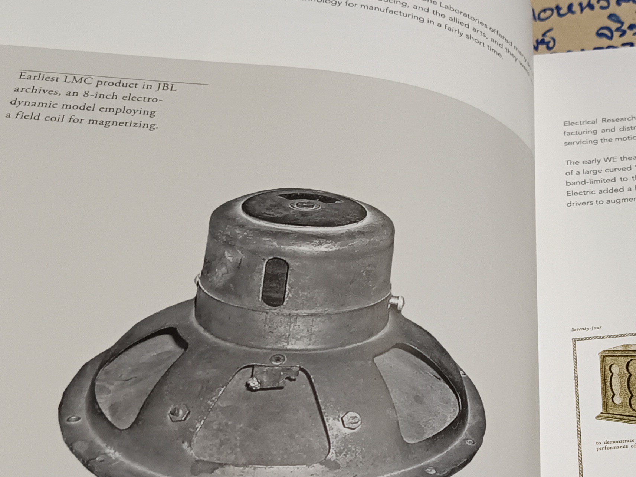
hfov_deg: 32.6
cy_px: 356
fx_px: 1029
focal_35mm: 56
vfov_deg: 25.8
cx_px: 576
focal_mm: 5.31
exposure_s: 1/50
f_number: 1.7
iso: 1196
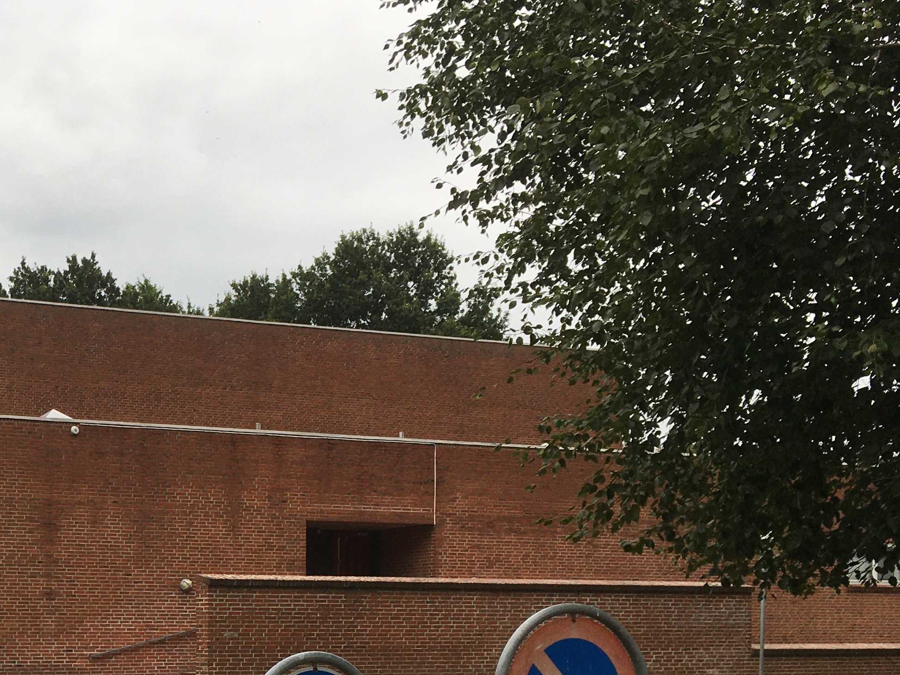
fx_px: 1560
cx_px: -25
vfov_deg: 23.4
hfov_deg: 29.7
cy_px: 669
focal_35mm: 60
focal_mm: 4.15
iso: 25
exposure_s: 1/371
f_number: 2.2
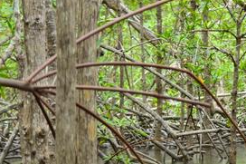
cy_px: 106
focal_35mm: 308
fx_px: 2103
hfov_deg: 6.6
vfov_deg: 4.5
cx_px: 345
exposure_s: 1/320
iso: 1000
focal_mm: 70
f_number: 4.5
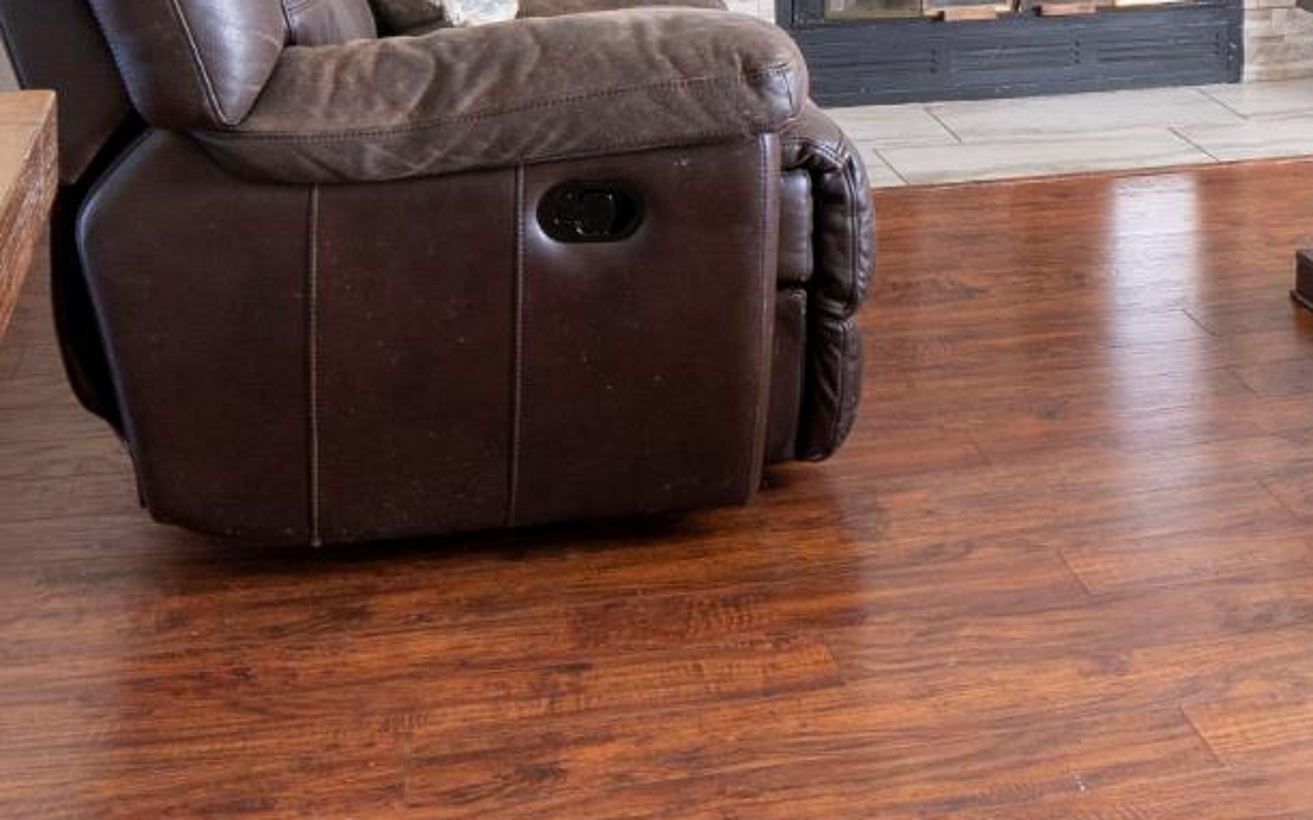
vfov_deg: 19.9
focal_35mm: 60
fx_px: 2146
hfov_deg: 33.3
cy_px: -238
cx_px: 991
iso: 160
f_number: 11
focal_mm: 16
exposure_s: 1/1.67
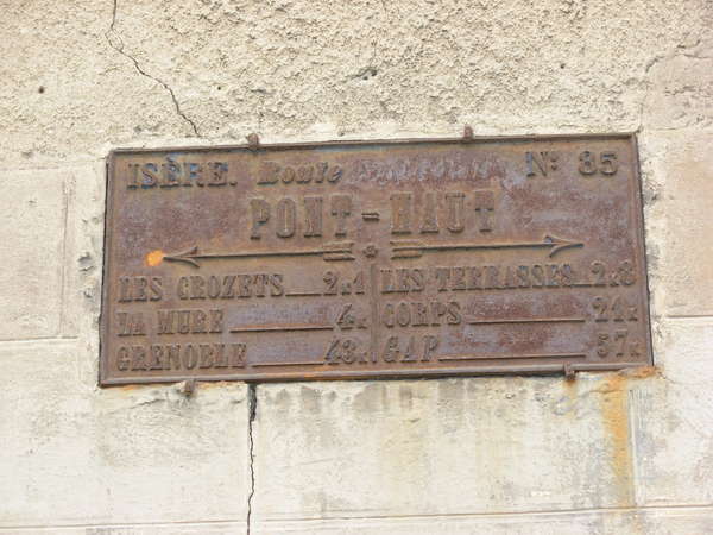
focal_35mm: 89
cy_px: 268
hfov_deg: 22.0
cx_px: 356
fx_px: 1833
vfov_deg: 16.6
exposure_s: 1/235
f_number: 3.8
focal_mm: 14.7
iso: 79
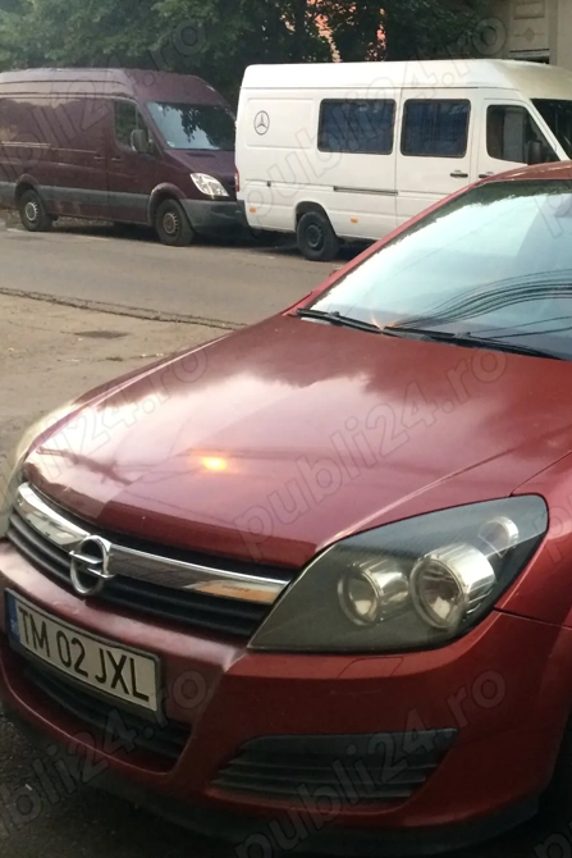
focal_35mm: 45
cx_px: 518
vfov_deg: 43.6
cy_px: 467
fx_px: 1072
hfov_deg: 28.7
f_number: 2.2
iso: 250
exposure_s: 1/33
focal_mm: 4.15
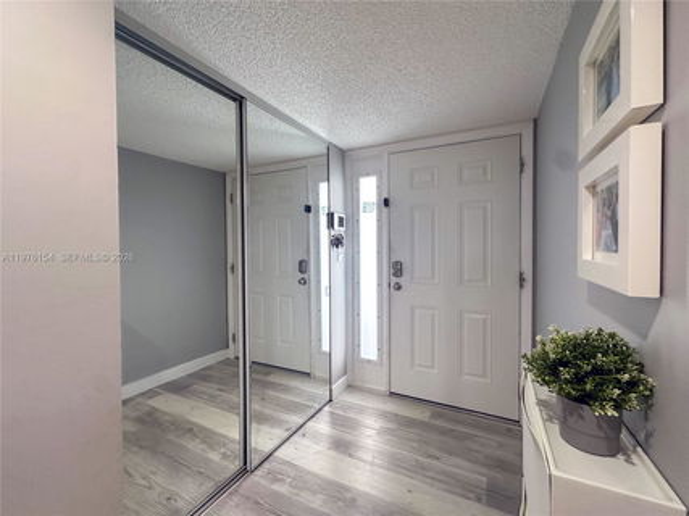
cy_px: 258
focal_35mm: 14
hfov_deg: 102.1
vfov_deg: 85.6
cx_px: 344
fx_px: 279
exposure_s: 1/60
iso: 250
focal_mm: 2.22
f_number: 2.2
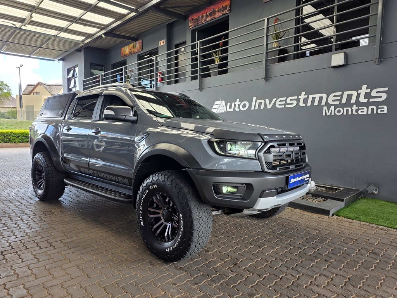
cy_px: 149
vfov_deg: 58.9
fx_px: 264
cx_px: 198
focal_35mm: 23
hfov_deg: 73.9
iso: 20
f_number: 1.7
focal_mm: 6.25
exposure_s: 1/51.8
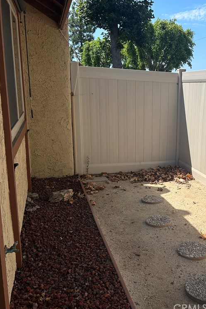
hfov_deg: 34.3
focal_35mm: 37
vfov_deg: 51.9
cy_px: 155
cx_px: 179
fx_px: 317
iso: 50
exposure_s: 1/4115
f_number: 1.5
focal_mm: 5.7
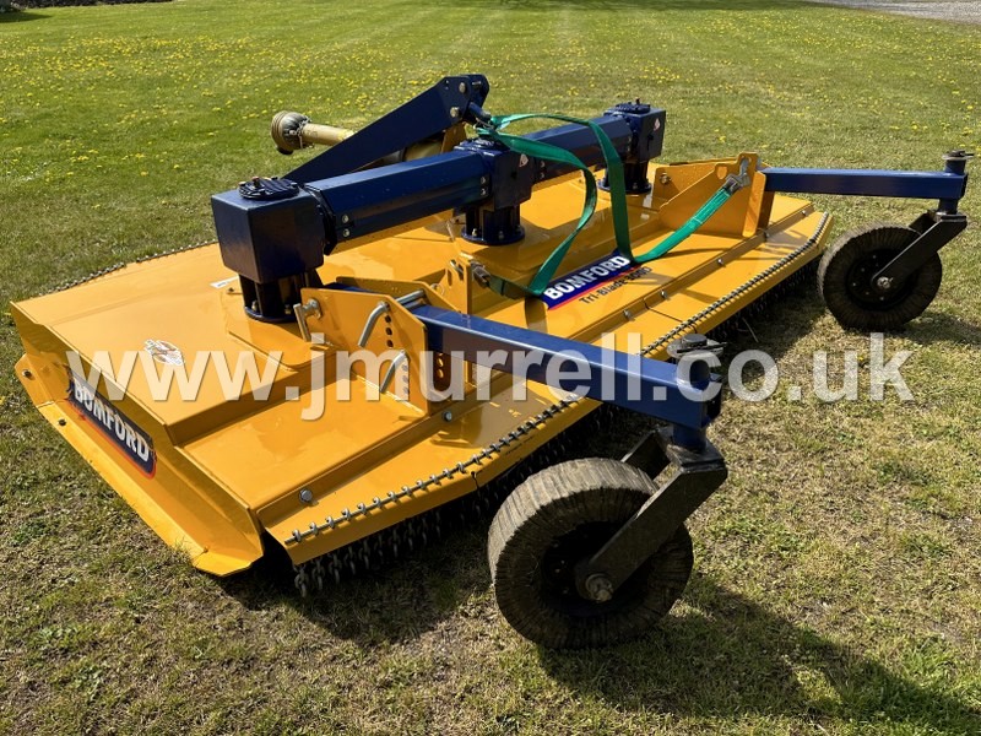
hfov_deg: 71.6
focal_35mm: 24
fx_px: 680
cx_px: 490
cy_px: 368
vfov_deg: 56.8
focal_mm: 6.86
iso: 80
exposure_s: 1/3356
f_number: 1.78
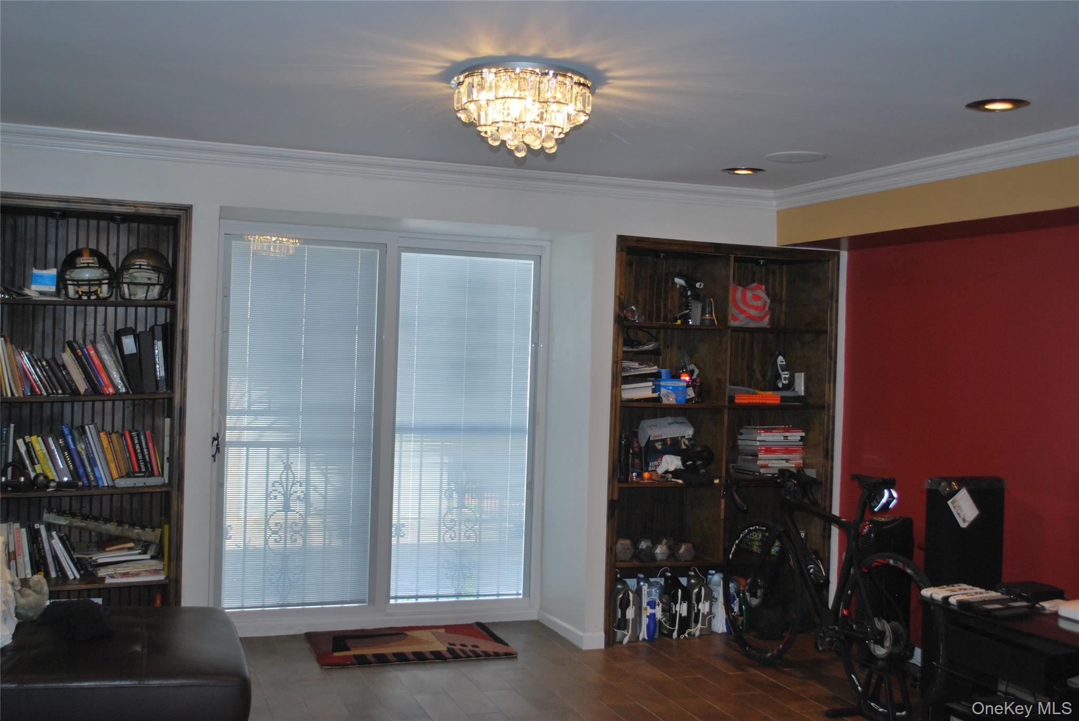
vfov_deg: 34.3
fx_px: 1170
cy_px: 360
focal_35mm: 39
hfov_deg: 49.5
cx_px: 540
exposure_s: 1/60
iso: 200
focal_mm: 26
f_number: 4.2
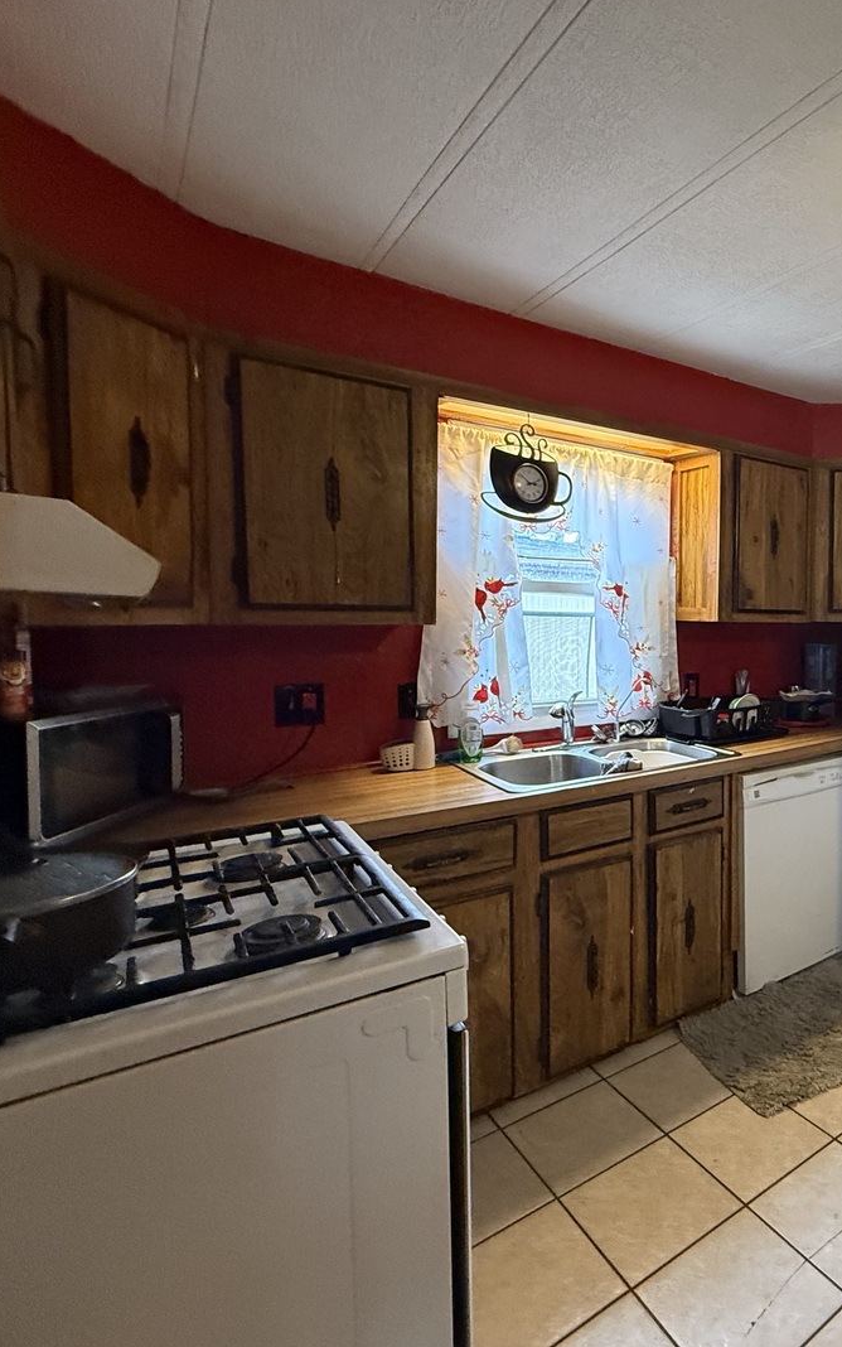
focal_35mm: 20
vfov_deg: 85.0
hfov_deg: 52.4
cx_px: 760
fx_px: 734
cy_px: 667
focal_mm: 2.22
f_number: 2.2
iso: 500
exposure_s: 1/60
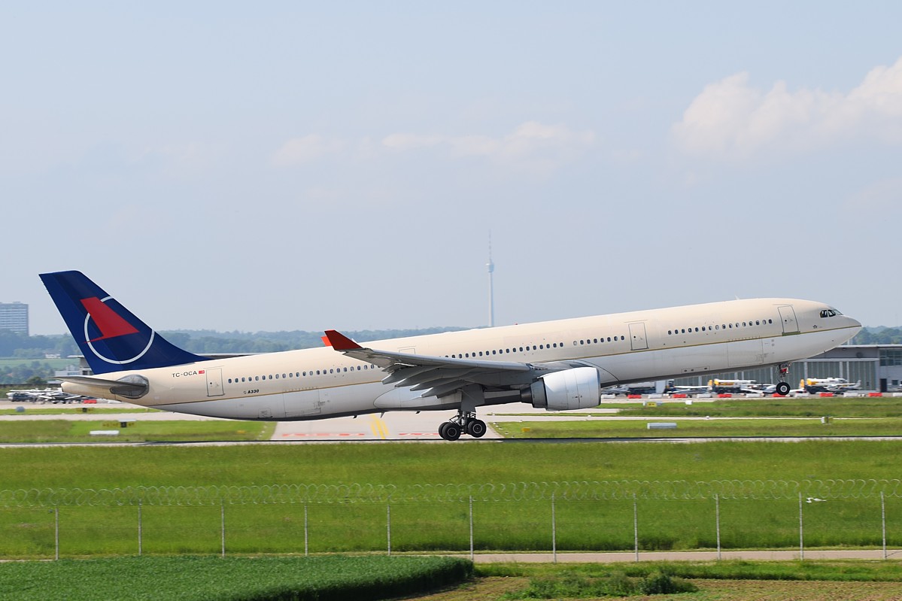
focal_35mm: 142
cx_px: 451
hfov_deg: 14.4
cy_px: 300
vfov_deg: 9.6
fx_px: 3570
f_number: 10
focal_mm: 95
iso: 200
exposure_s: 1/400
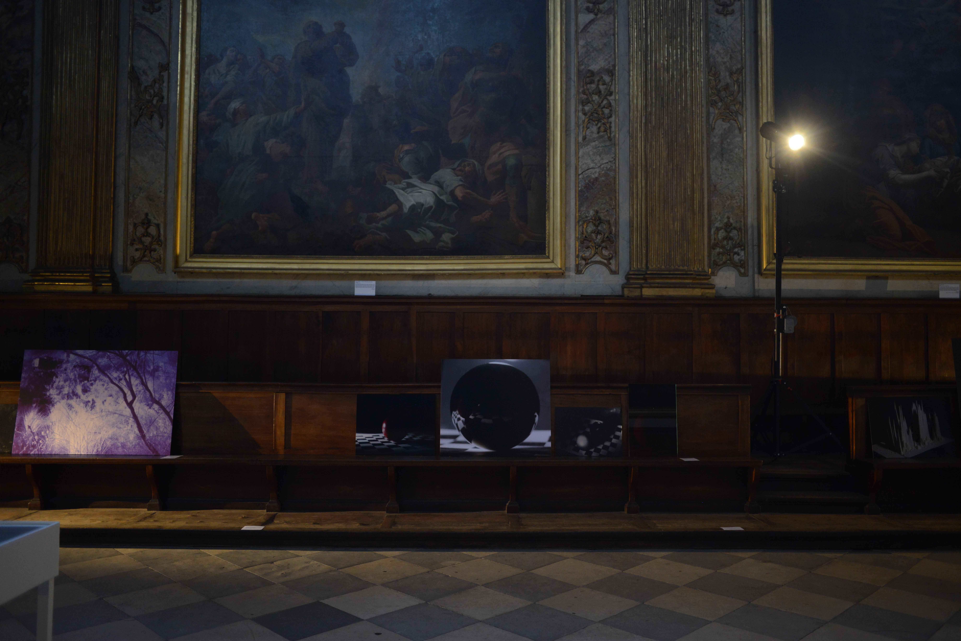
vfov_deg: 27.0
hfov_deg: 39.6
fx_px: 1335
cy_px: 320
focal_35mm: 50
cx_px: 480
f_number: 2
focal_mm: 50
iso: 2000
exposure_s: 1/100
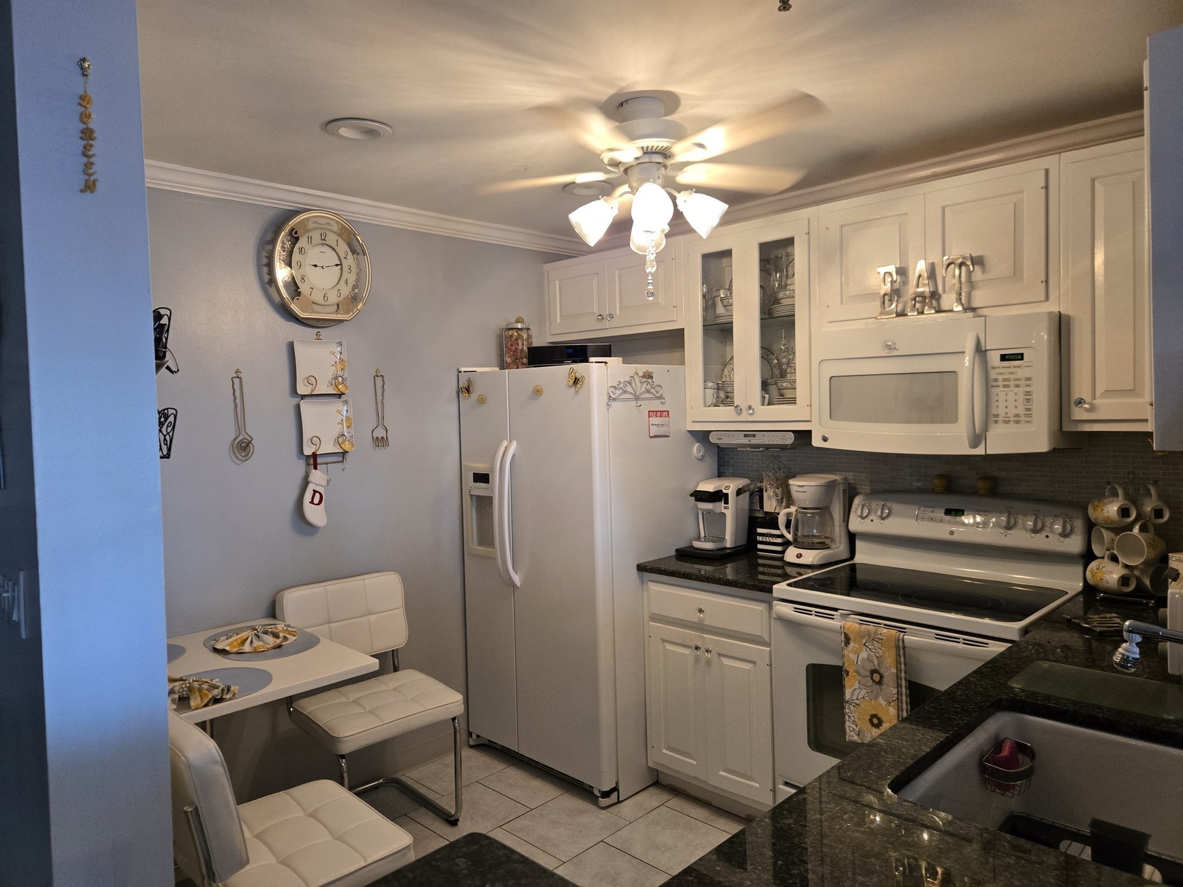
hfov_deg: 73.9
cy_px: 444
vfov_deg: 58.9
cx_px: 592
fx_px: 786
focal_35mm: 23
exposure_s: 1/120
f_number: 1.8
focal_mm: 5.4
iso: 320
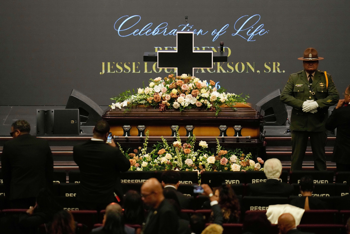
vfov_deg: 3.4
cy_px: 117
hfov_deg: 5.2
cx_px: 175
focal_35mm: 400
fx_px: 3889
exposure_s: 1/640
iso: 3200
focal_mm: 400
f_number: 2.8
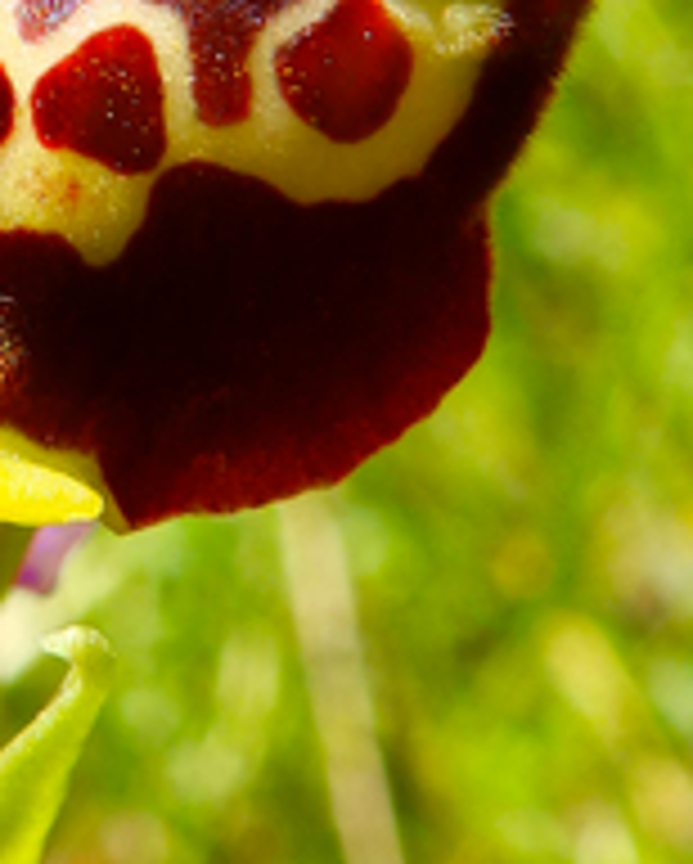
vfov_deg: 13.6
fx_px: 3609
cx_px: -9
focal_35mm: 141
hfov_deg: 10.9
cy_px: 292
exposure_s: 1/250
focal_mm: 5.7
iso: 80
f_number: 4.5
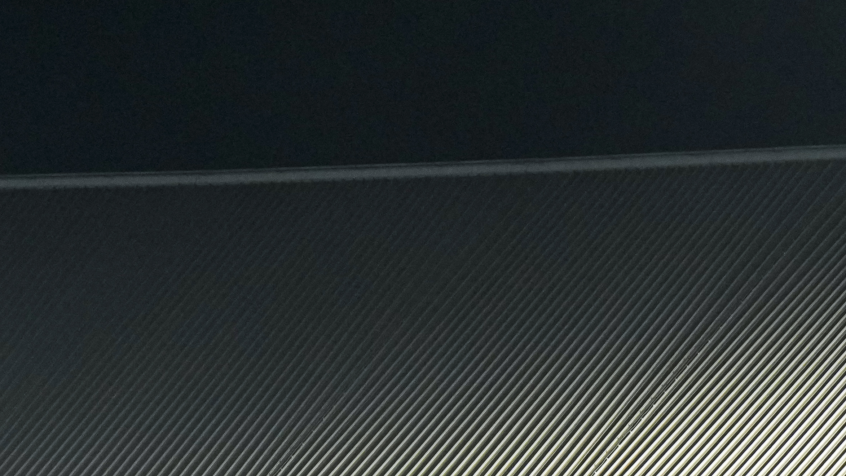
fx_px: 6057
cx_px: 164
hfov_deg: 8.0
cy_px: 916
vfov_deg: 4.4
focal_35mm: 270
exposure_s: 1/1600
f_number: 2.8
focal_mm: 70
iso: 2500
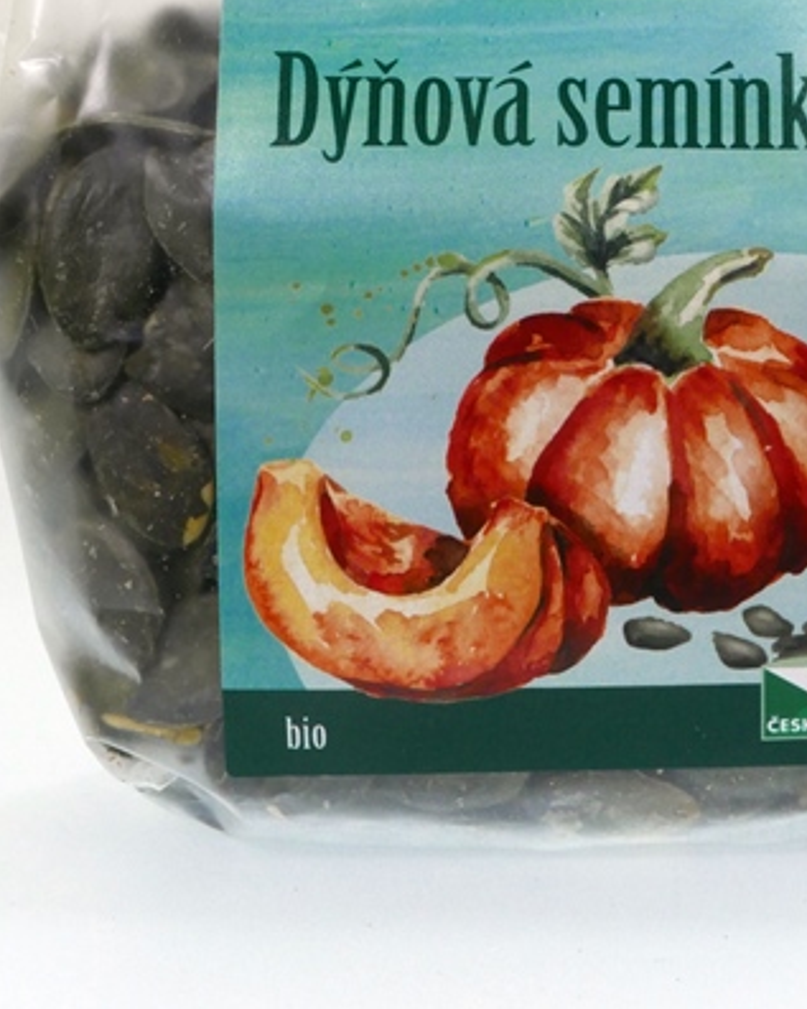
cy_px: -5
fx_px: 4238
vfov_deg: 13.4
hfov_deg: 10.9
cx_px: 550
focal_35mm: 142
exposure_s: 1/40
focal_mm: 34
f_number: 16
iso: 800
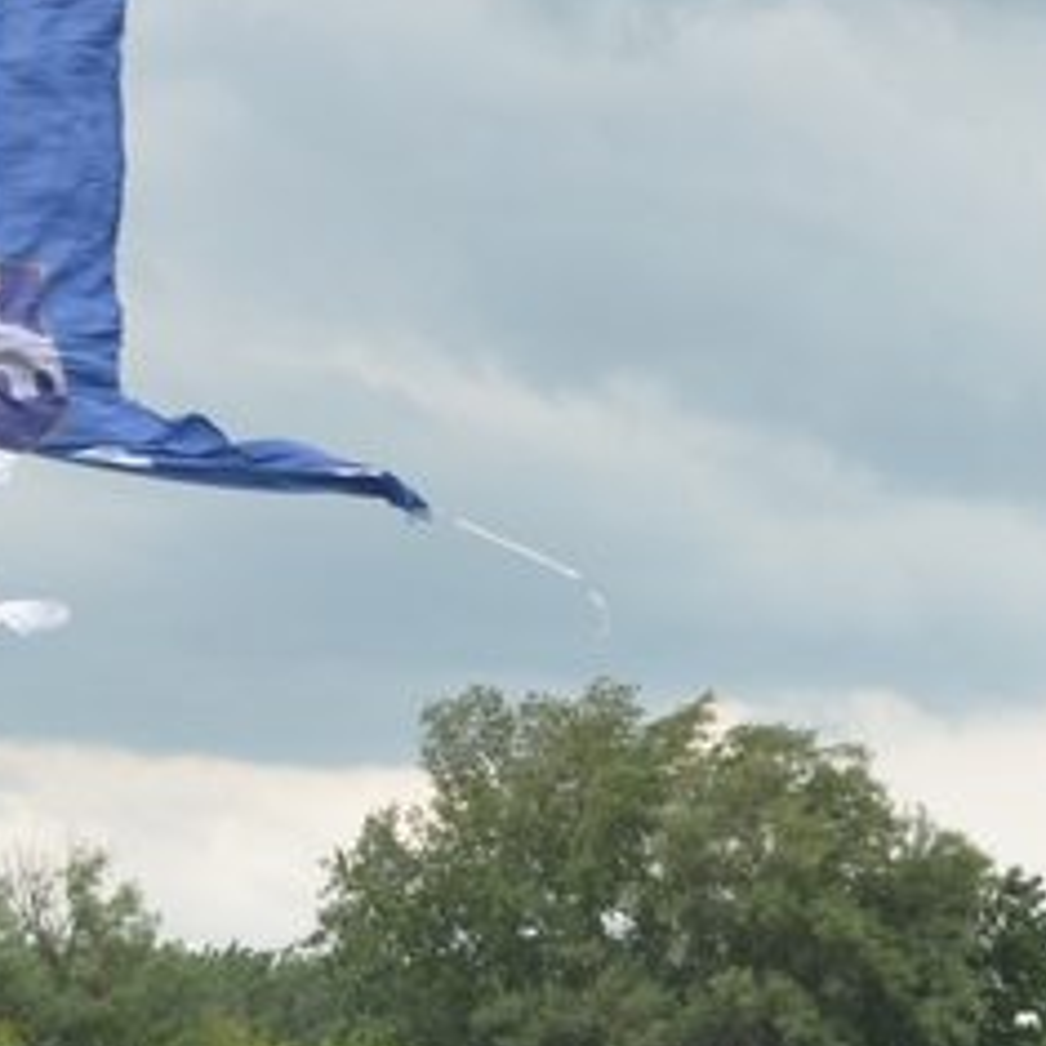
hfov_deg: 7.8
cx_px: 832
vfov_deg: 7.8
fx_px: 7658
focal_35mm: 224
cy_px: 837
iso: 160
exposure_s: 1/200
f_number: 7.1
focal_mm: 46
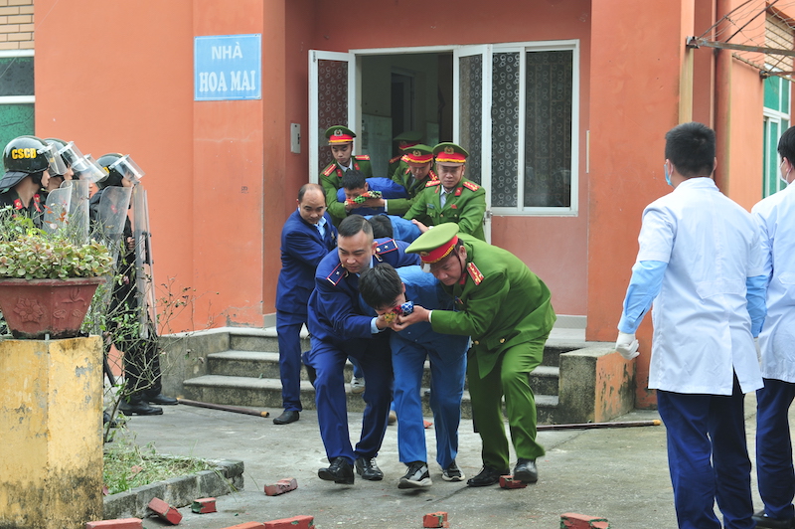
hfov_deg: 28.9
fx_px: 1545
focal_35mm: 70
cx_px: 398
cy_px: 264
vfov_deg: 19.4
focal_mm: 70
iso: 250
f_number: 7.1
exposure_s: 1/100
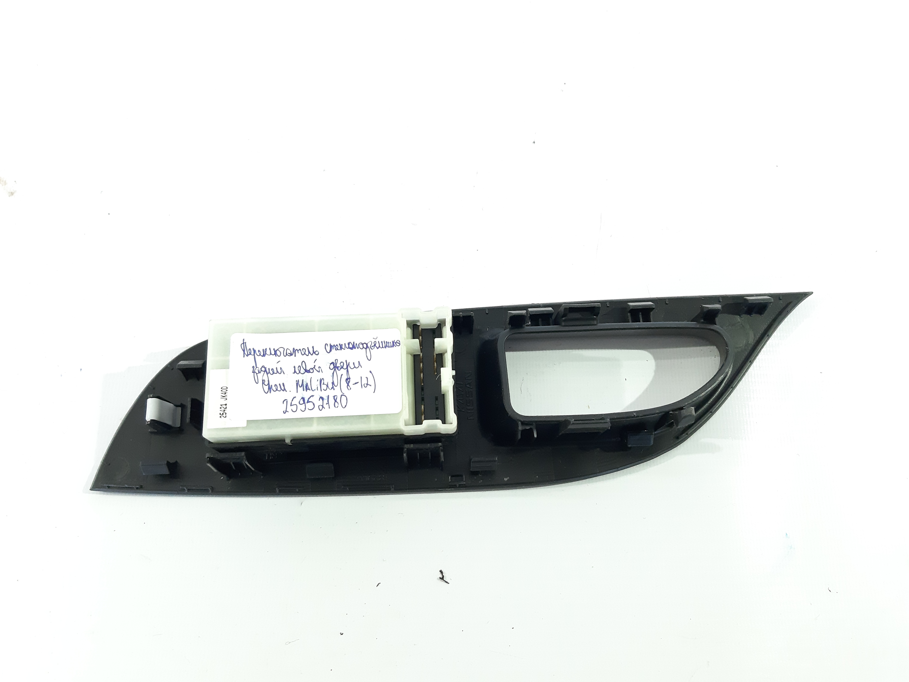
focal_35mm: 27
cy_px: 341
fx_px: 709
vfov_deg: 51.4
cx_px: 454
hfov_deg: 65.3
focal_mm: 3.93
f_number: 1.7
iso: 320
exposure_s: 1/50
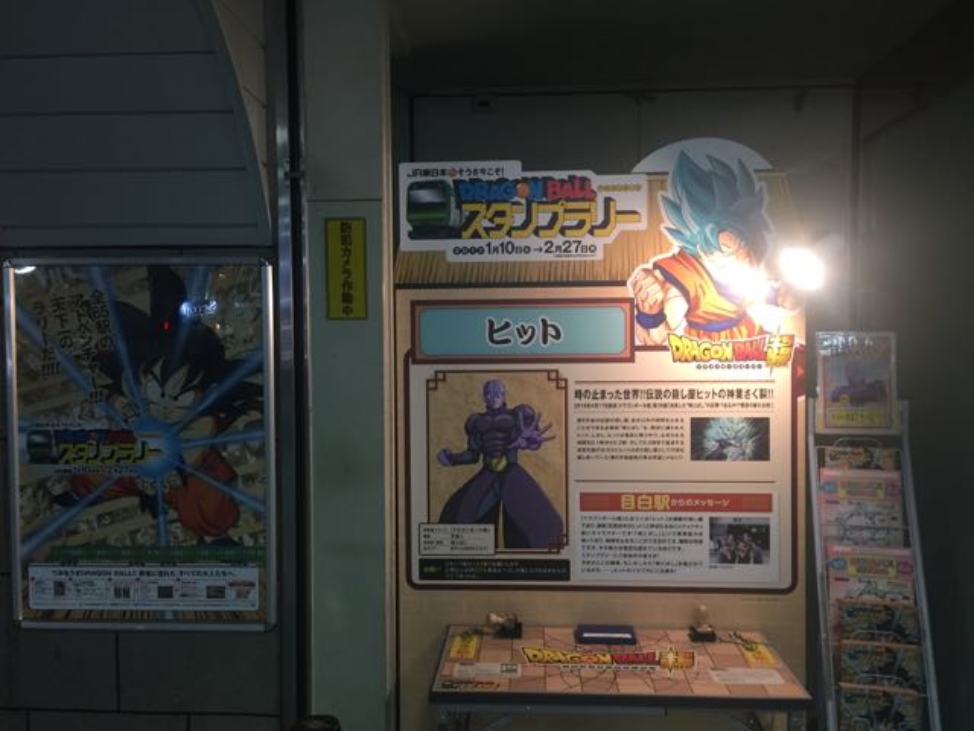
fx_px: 816
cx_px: 487
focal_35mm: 29
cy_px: 366
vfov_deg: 48.2
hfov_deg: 61.7
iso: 125
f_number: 2.2
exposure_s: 1/30
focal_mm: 4.15
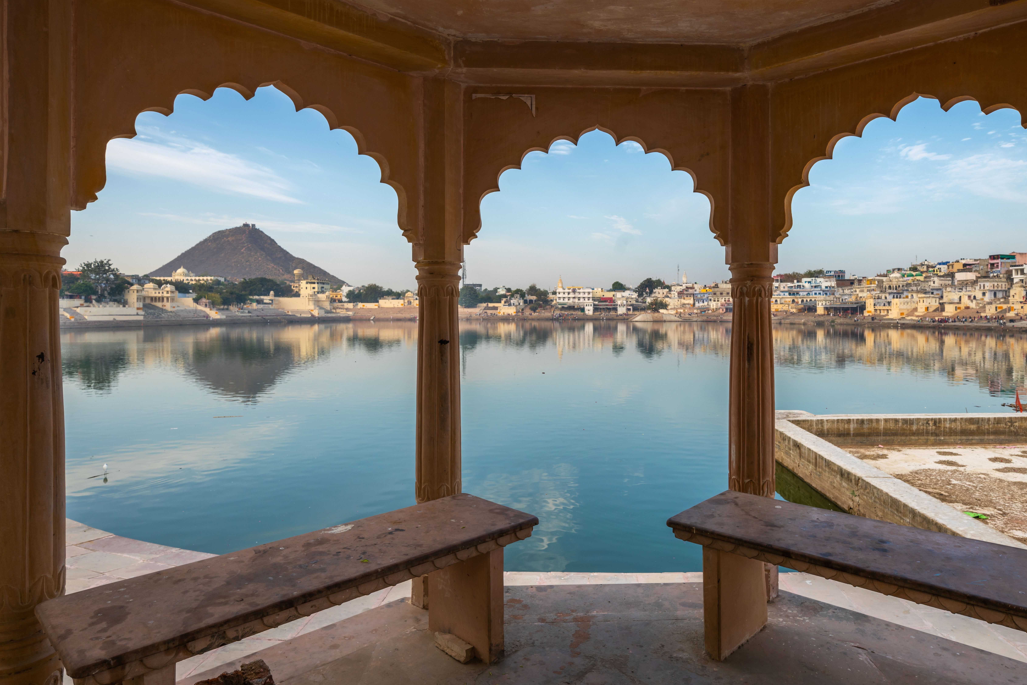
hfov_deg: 80.7
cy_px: 326
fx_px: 599
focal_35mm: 21
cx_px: 589
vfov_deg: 59.5
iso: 100
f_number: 9
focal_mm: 18
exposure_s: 1/50
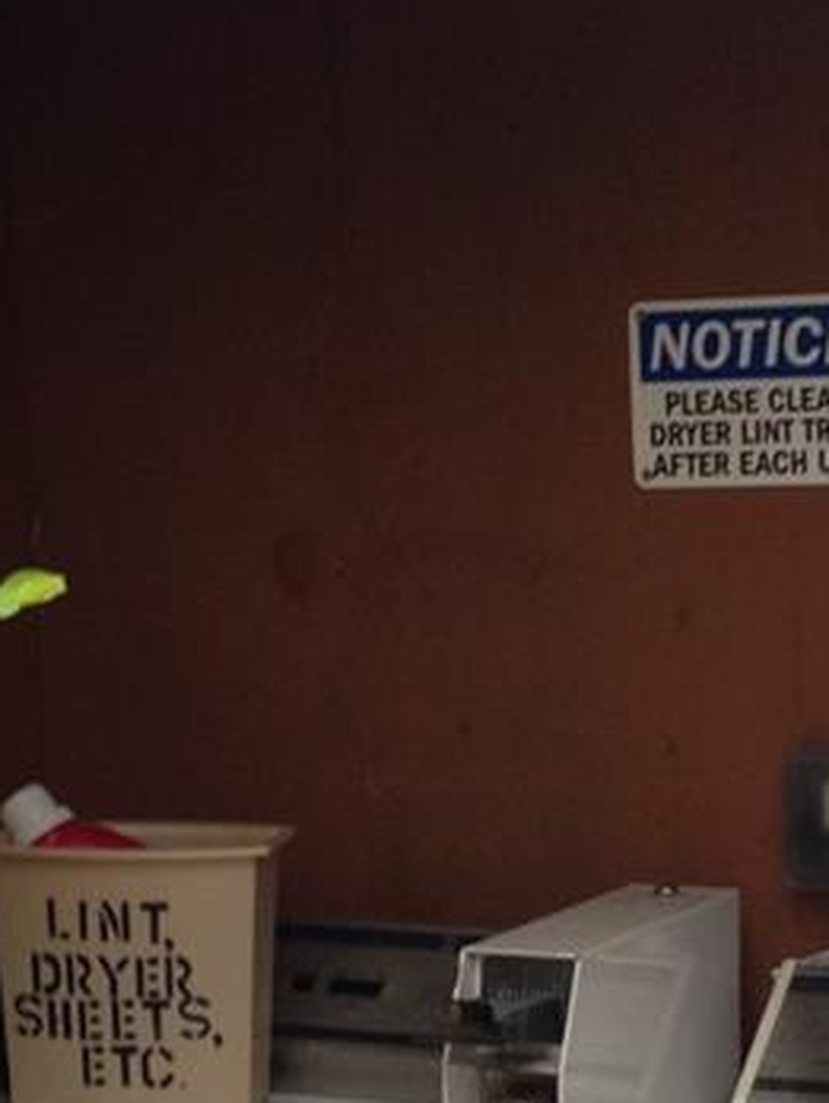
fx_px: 3633
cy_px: 760
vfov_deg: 17.2
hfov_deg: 13.0
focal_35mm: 114
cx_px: 534
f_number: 2.4
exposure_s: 1/20
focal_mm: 4.12
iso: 64
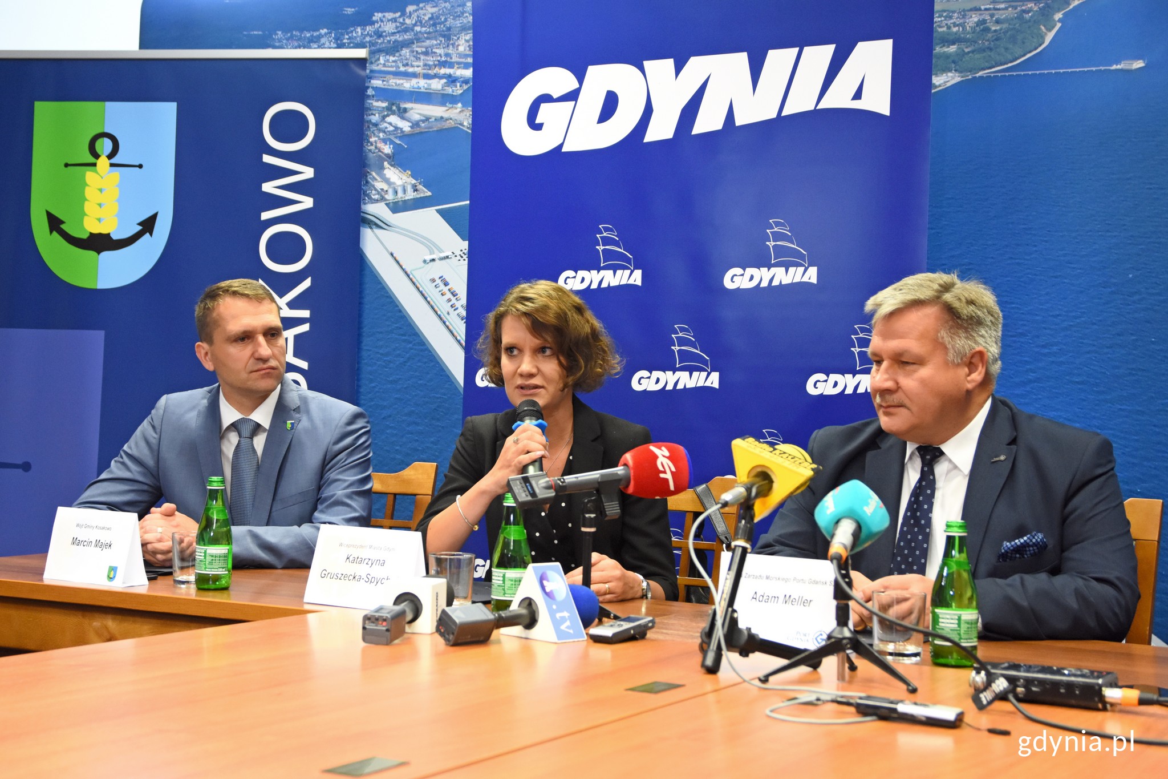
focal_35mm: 51
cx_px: 584
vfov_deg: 26.5
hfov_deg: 38.9
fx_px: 1654
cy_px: 390
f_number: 4.5
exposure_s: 1/60
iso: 1600
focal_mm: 34
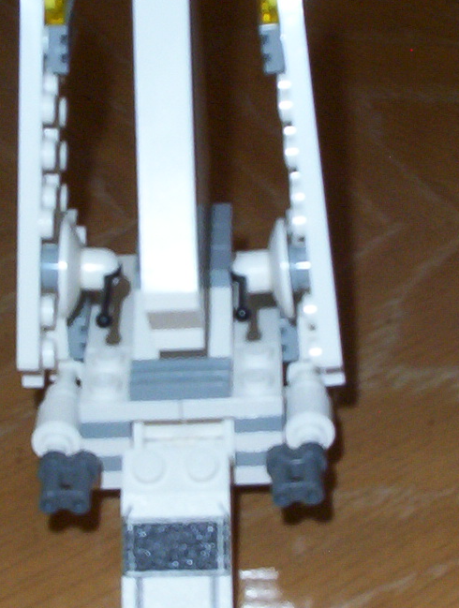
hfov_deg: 15.1
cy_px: 286
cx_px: 298
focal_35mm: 98
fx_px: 1725
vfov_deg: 20.0
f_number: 4.5
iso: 140
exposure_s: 1/30
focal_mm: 6
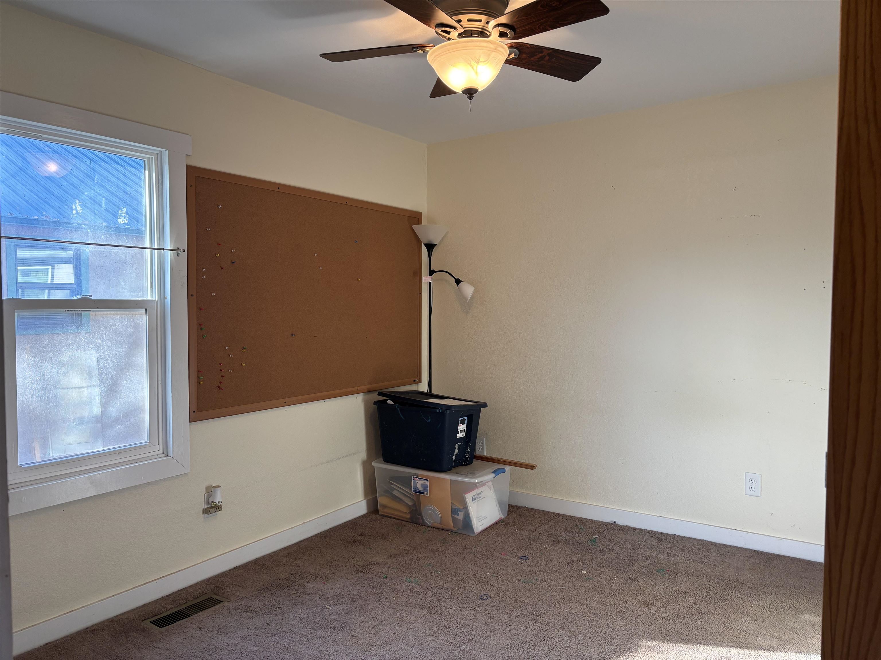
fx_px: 662
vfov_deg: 53.1
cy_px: 330
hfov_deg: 67.3
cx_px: 440
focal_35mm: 26
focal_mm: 5.96
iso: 100
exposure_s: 1/60
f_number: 1.6
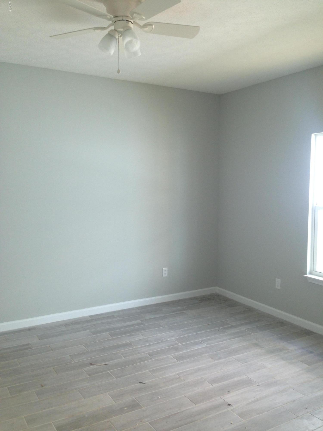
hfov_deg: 42.9
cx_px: 162
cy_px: 216
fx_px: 411
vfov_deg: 55.4
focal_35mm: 33
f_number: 2.4
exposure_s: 1/30
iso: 50
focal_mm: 4.12
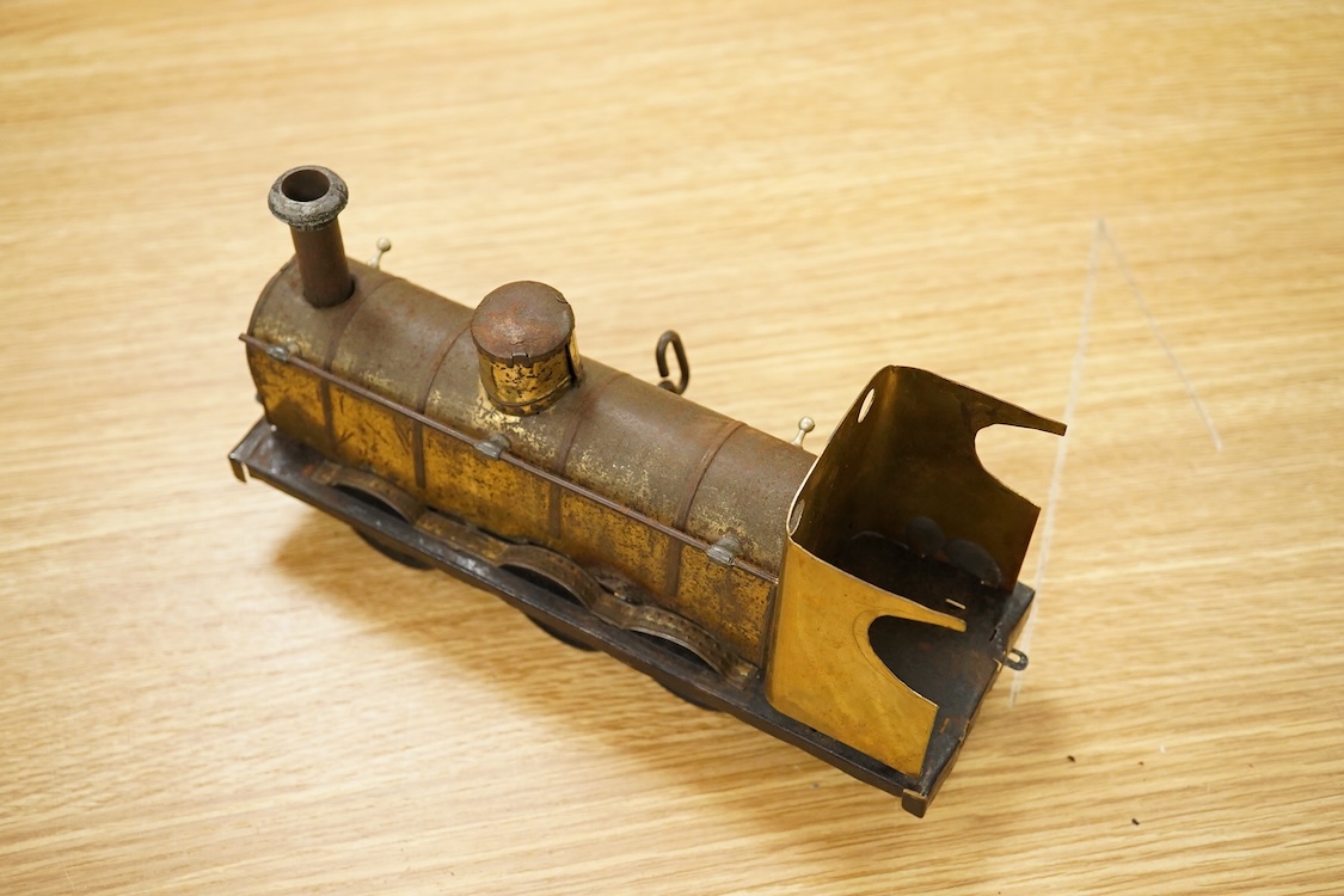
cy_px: 448
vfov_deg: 29.9
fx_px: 1680
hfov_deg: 43.6
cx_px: 672
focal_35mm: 45
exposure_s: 1/160
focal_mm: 30
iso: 2500
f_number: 7.1
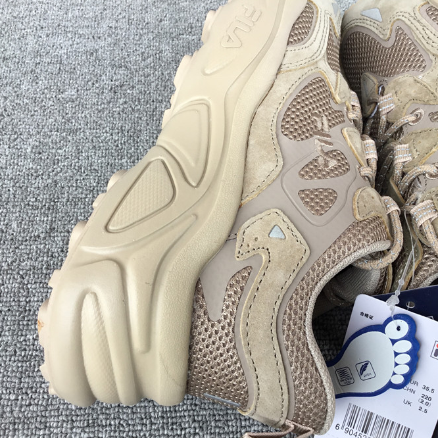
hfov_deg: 44.9
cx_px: 224
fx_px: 530
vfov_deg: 44.9
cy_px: 217
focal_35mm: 37
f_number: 2.4
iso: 25
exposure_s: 1/50
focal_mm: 3.3
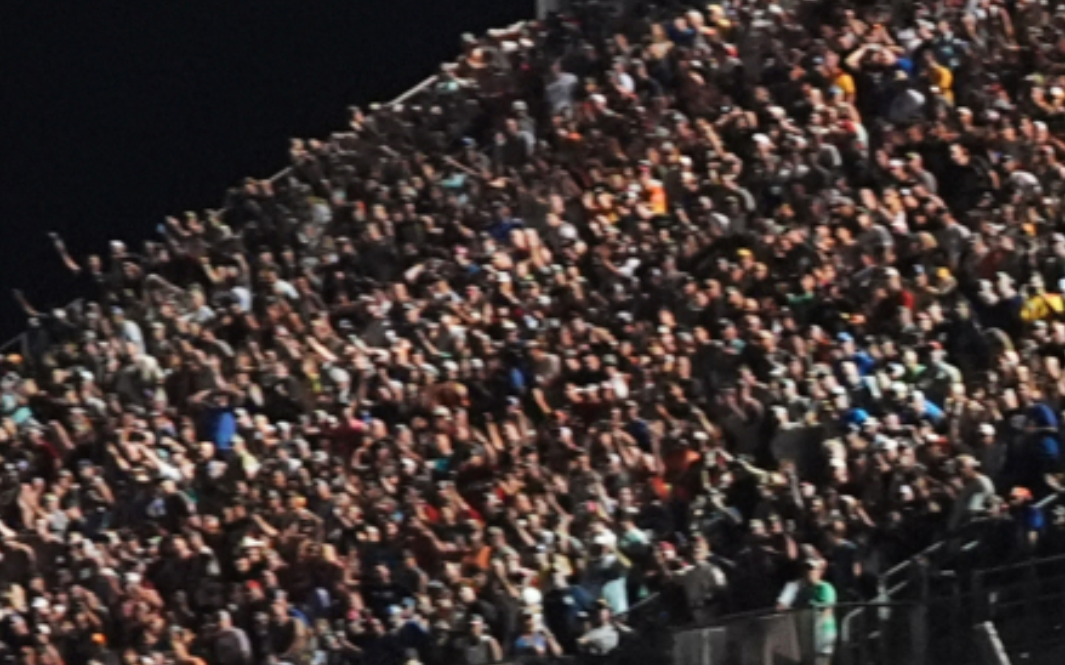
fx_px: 12882
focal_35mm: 444
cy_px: 829
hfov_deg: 4.7
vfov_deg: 3.0
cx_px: 1376
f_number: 2.8
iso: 3200
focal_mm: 108
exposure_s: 1/800
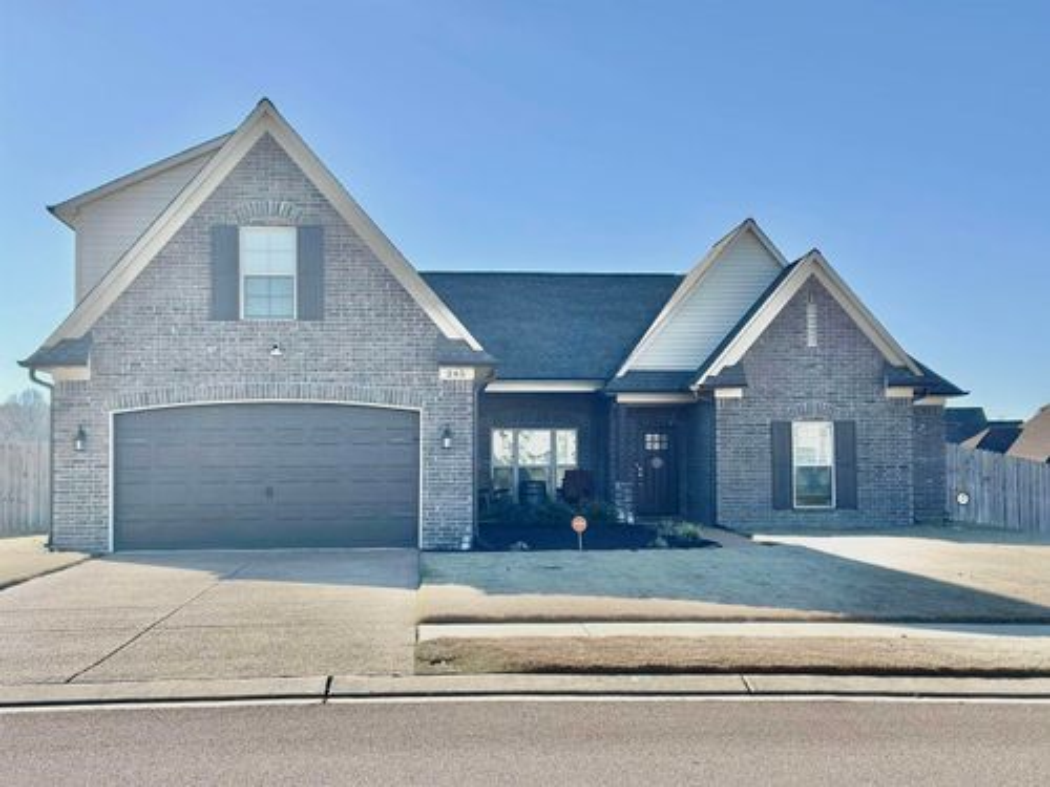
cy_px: 394
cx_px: 525
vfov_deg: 30.3
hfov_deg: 39.7
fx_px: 1456
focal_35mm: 48
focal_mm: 6.86
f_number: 1.78
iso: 100
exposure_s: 1/5000
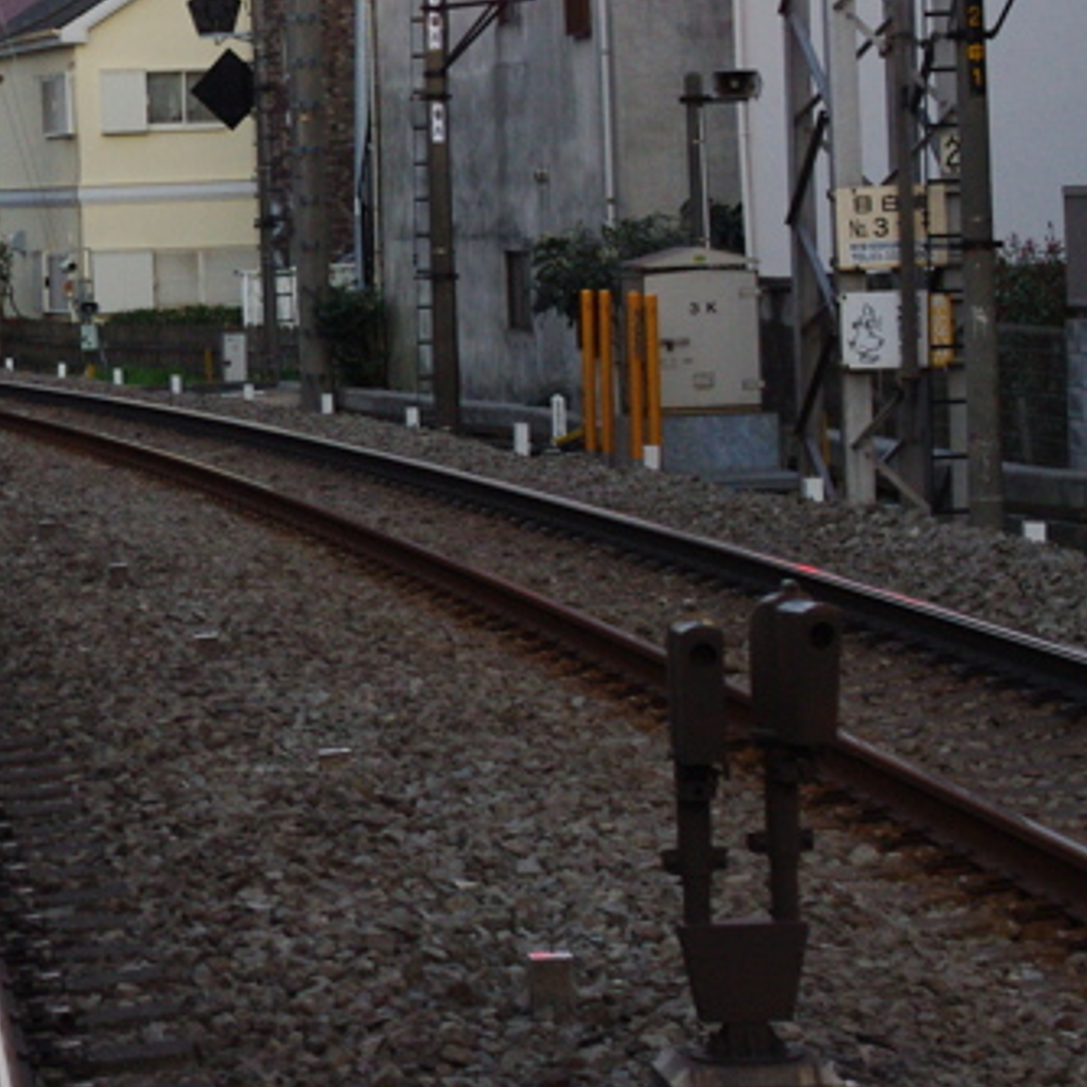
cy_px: 286
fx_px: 5542
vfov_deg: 11.2
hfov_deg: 10.8
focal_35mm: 156
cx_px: -504
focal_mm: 40
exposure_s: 1/80
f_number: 4.5
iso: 1250
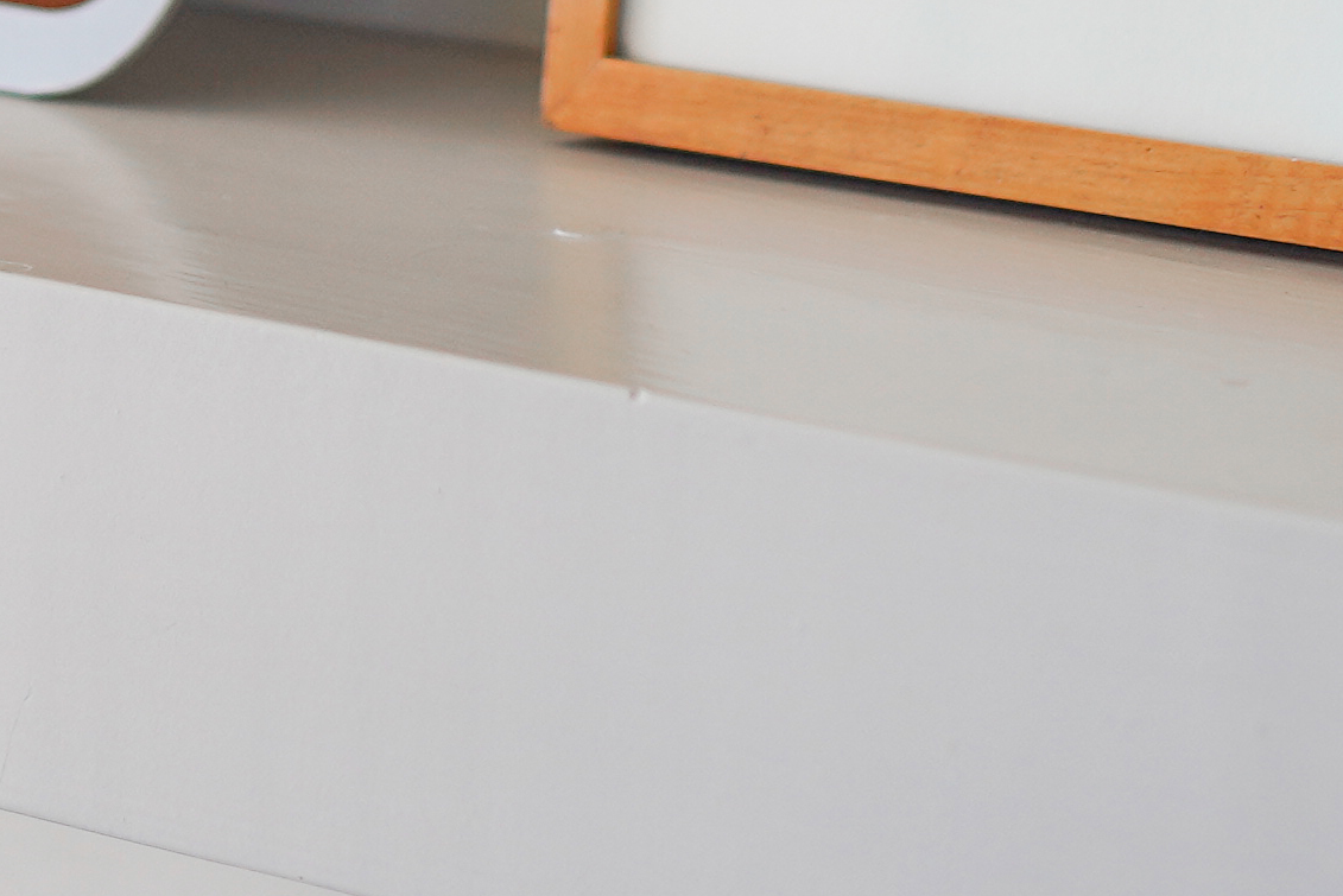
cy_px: -1640
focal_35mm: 246
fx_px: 9180
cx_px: 470
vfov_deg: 5.3
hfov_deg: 8.4
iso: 100
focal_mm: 35
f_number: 1.4
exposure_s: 1/500
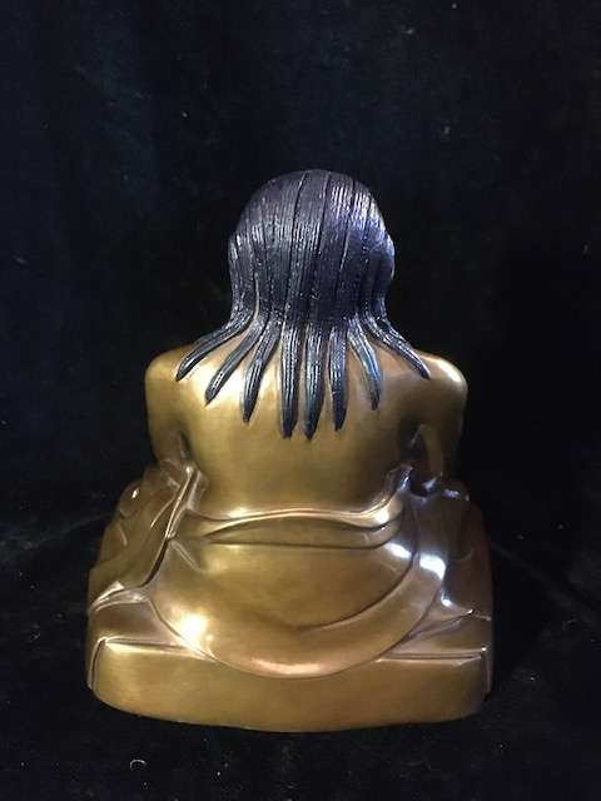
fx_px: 671
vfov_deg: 61.7
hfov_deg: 48.2
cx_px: 300
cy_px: 400
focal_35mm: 29
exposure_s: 1/17
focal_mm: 4.15
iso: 1250
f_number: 2.2
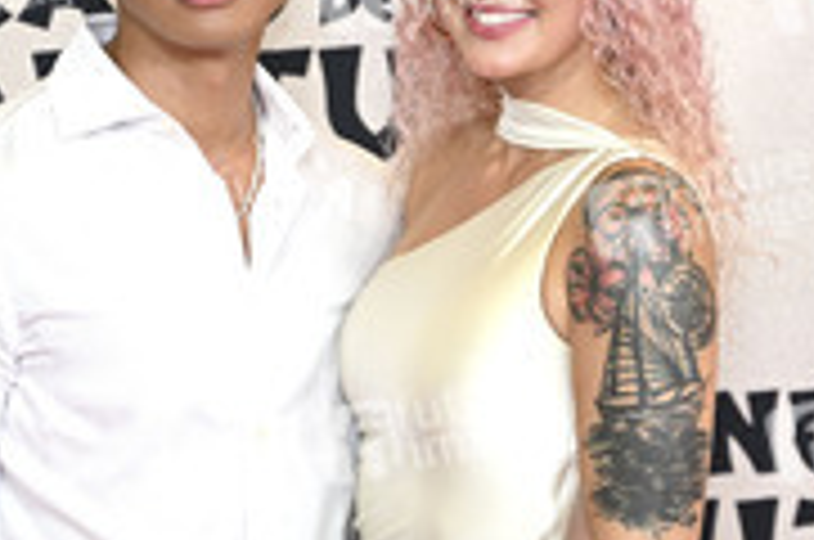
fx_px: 4221
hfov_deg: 11.0
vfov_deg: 7.3
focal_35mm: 187
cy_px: 320
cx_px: 313
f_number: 2.8
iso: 250
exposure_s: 1/160
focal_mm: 75
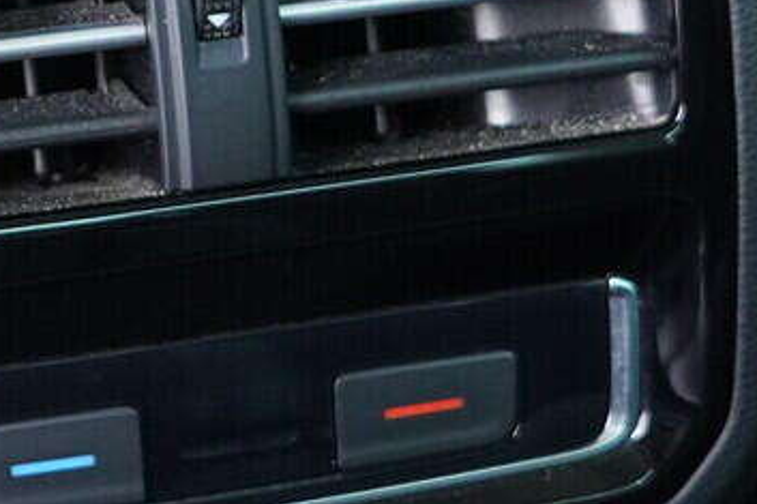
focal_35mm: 147
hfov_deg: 13.9
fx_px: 3089
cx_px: 107
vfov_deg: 9.3
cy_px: 180
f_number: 2.8
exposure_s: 1/40
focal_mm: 24
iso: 1250
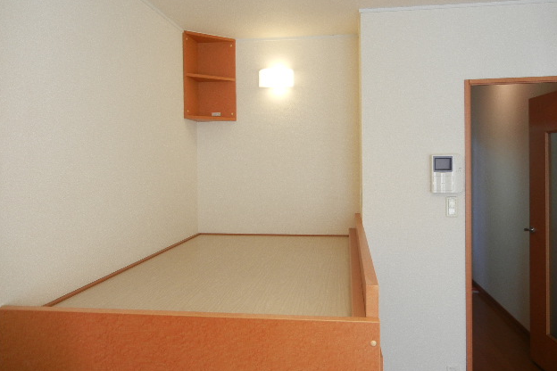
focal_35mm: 32
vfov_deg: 41.1
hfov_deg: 58.7
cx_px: 280
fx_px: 495
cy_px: 176
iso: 160
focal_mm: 5.4
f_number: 3.5
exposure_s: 1/38.5
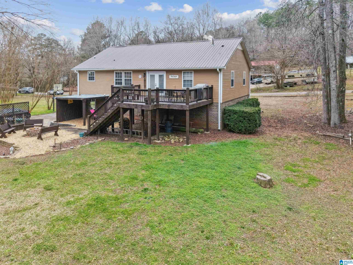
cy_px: 132
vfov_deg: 56.8
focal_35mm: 24
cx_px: 176
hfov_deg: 71.6
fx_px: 245
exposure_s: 1/1250
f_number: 1.8
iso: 350
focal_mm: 8.7
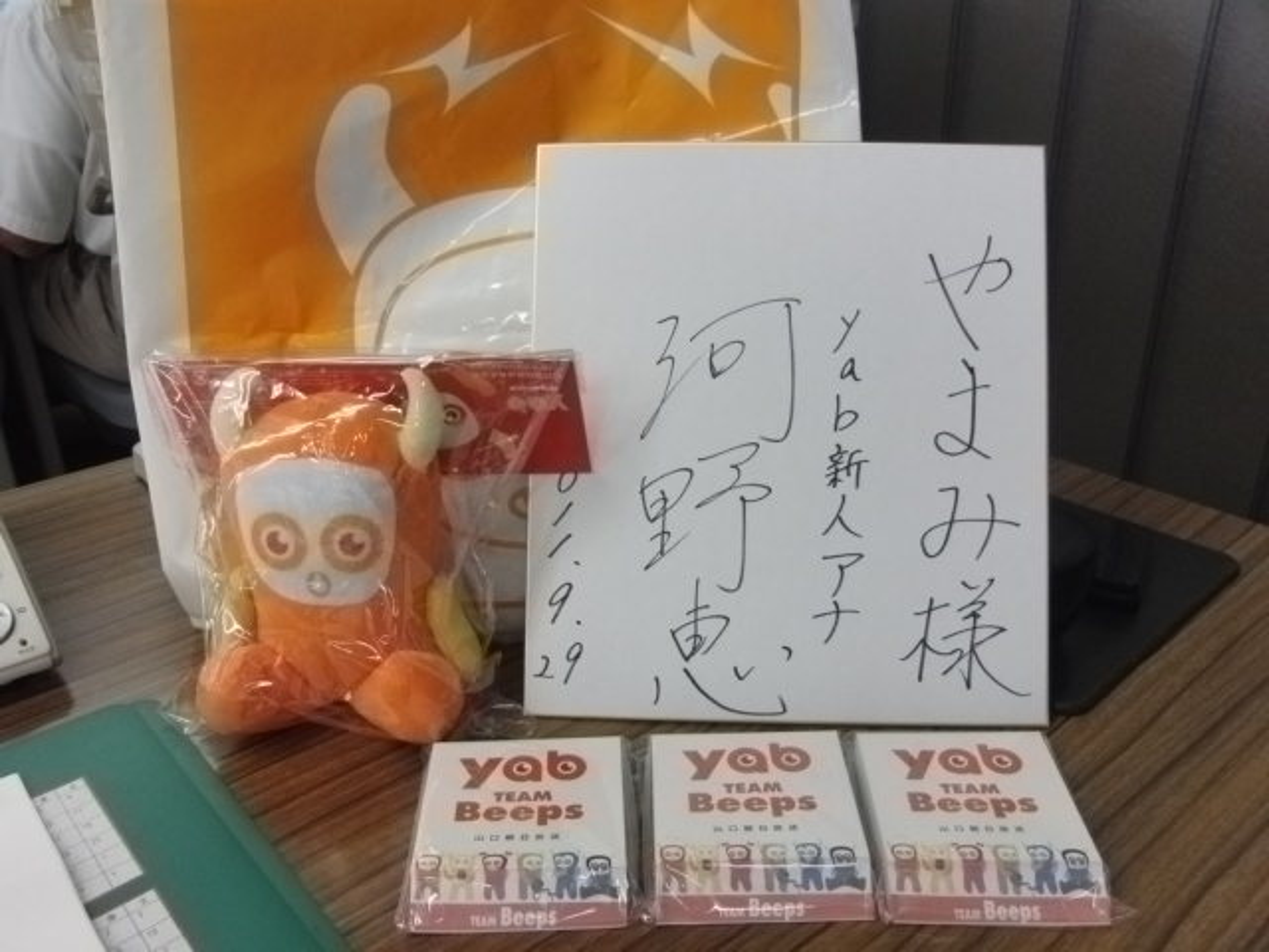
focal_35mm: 30
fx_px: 1100
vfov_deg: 46.8
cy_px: 476
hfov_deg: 60.0
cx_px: 634
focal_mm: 5.2
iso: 250
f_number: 3.5
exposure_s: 1/60
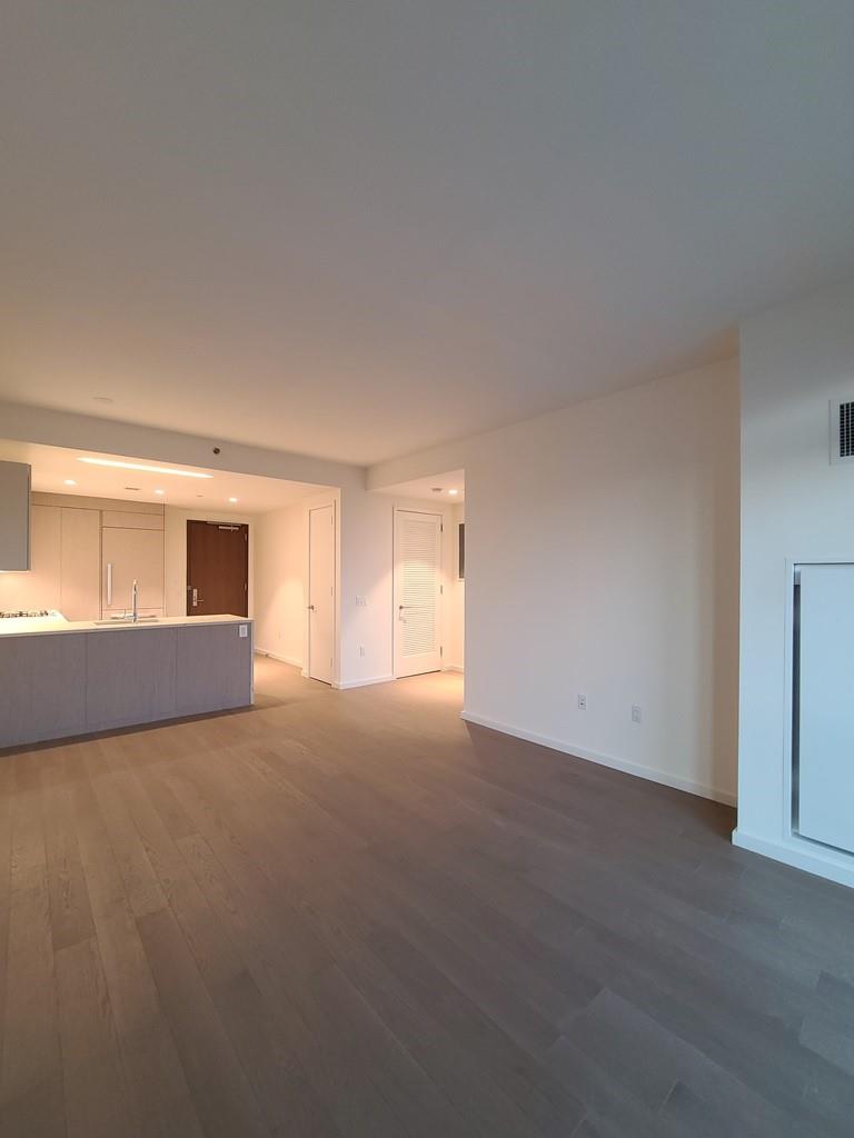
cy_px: 569
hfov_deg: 89.9
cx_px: 427
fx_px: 428
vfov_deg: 106.2
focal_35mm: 13
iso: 320
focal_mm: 2.2
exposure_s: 1/39
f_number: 2.2
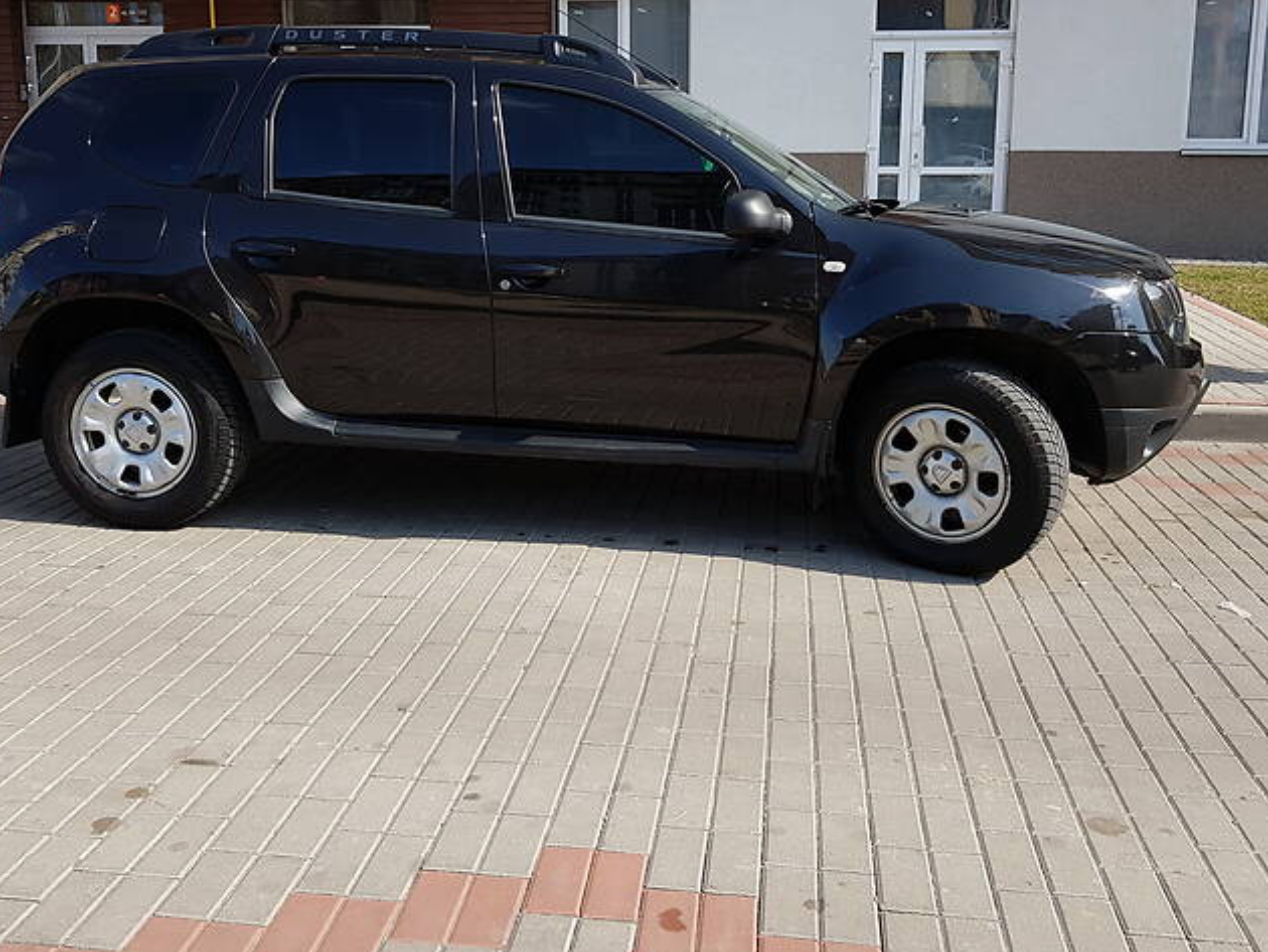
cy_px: 394
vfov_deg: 42.8
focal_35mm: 33
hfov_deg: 55.3
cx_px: 654
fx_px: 1209
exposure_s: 1/950
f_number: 1.7
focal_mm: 4.2
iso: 40
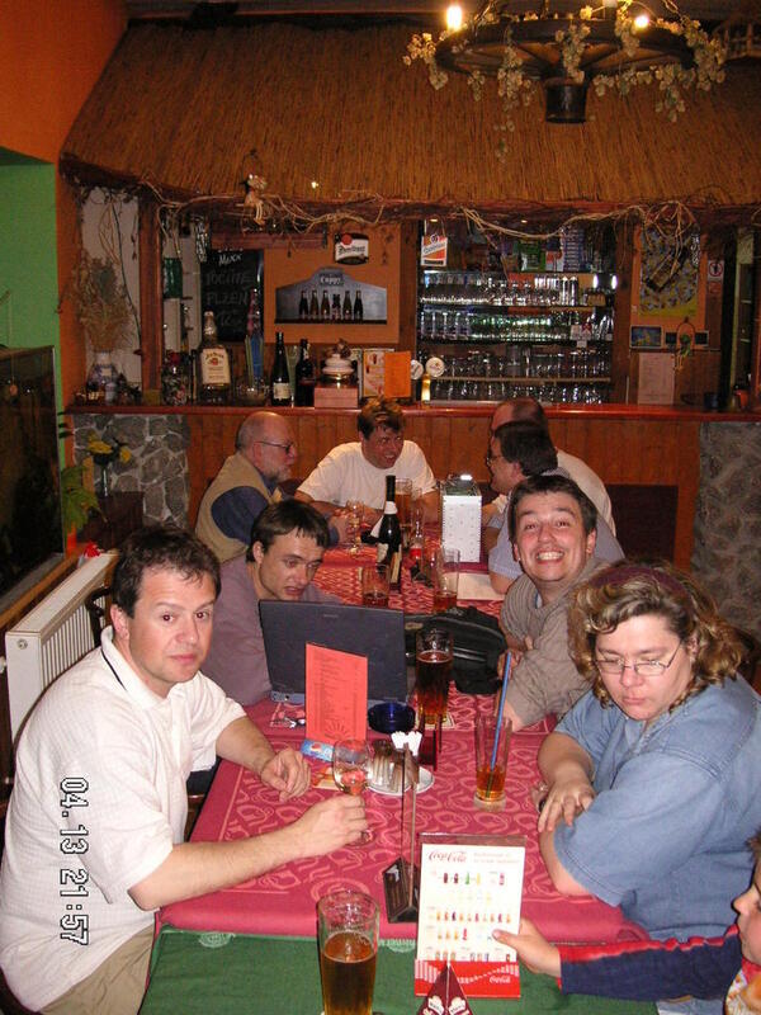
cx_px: 380
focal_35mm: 37
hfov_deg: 38.7
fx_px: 1085
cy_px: 508
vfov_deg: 50.1
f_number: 2.8
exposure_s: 1/45
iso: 160
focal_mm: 6.1
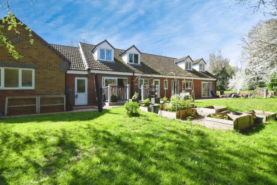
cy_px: 93
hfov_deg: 96.6
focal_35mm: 16
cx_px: 132
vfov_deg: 73.8
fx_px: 123
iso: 400
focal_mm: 10
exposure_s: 1/500
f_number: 8
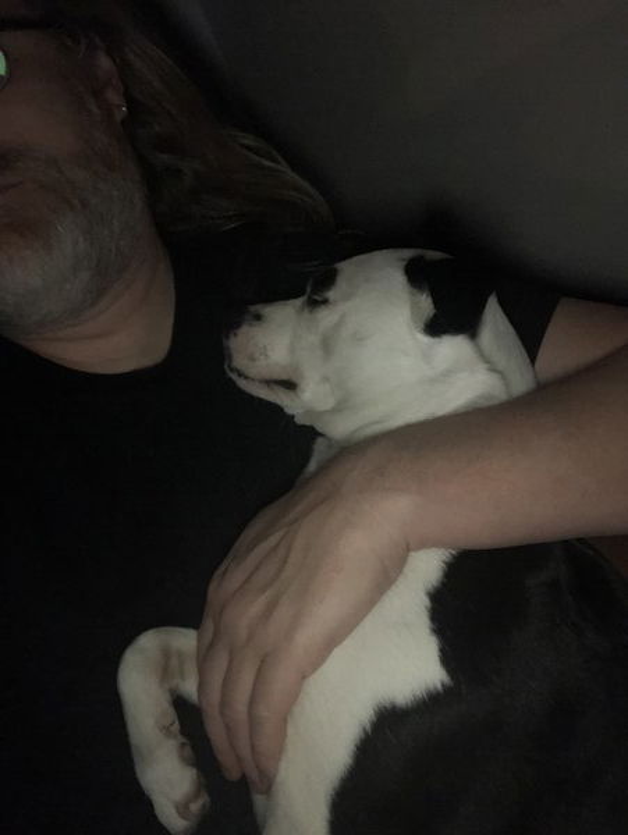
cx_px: 314
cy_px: 418
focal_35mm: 32
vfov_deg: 56.8
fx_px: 773
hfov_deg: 44.2
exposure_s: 1/16
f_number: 2.2
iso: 400
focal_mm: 2.87
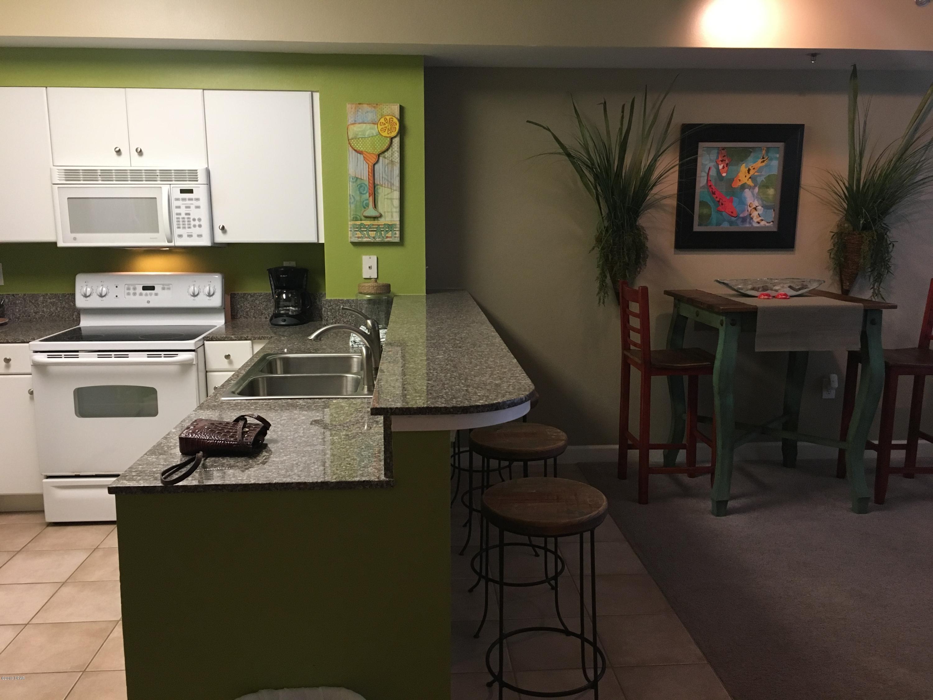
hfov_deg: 61.7
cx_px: 466
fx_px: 782
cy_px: 350
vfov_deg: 48.2
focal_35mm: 29
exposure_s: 1/30
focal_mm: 4.15
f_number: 2.2
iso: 125
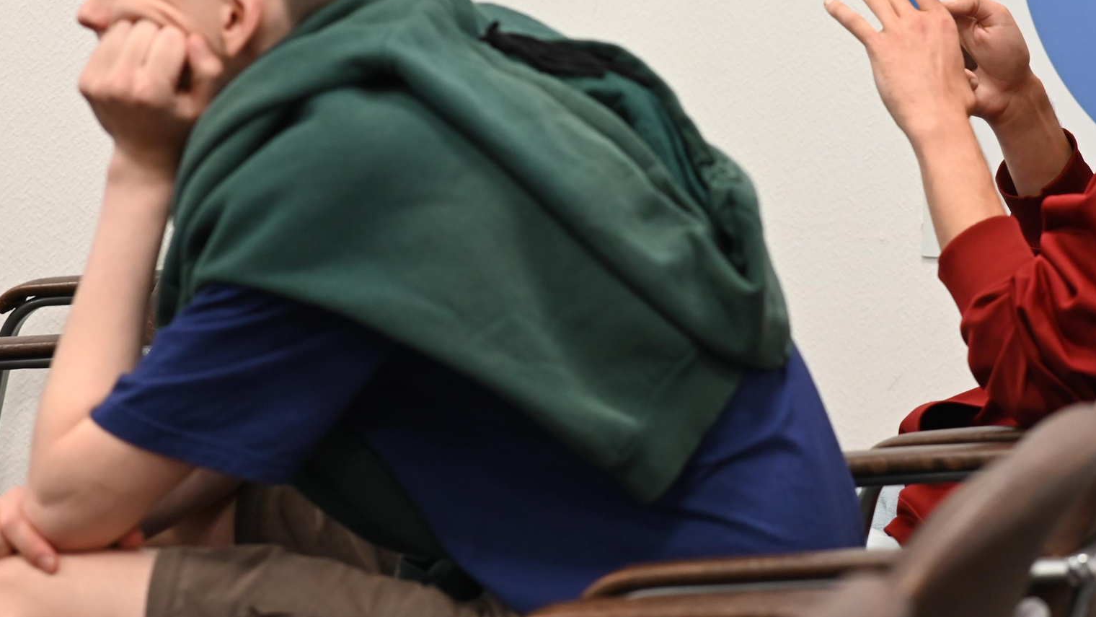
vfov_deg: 8.1
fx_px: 4359
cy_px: 135
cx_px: 701
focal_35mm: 150
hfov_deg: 14.3
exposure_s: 1/125
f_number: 2.8
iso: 1600
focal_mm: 85
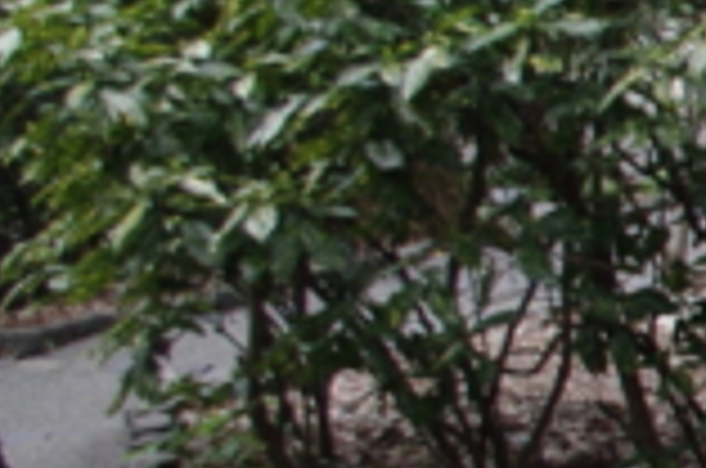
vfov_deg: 9.9
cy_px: 326
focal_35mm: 138
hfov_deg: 11.7
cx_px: 1767
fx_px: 2701
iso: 800
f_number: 5
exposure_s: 1/50
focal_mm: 18
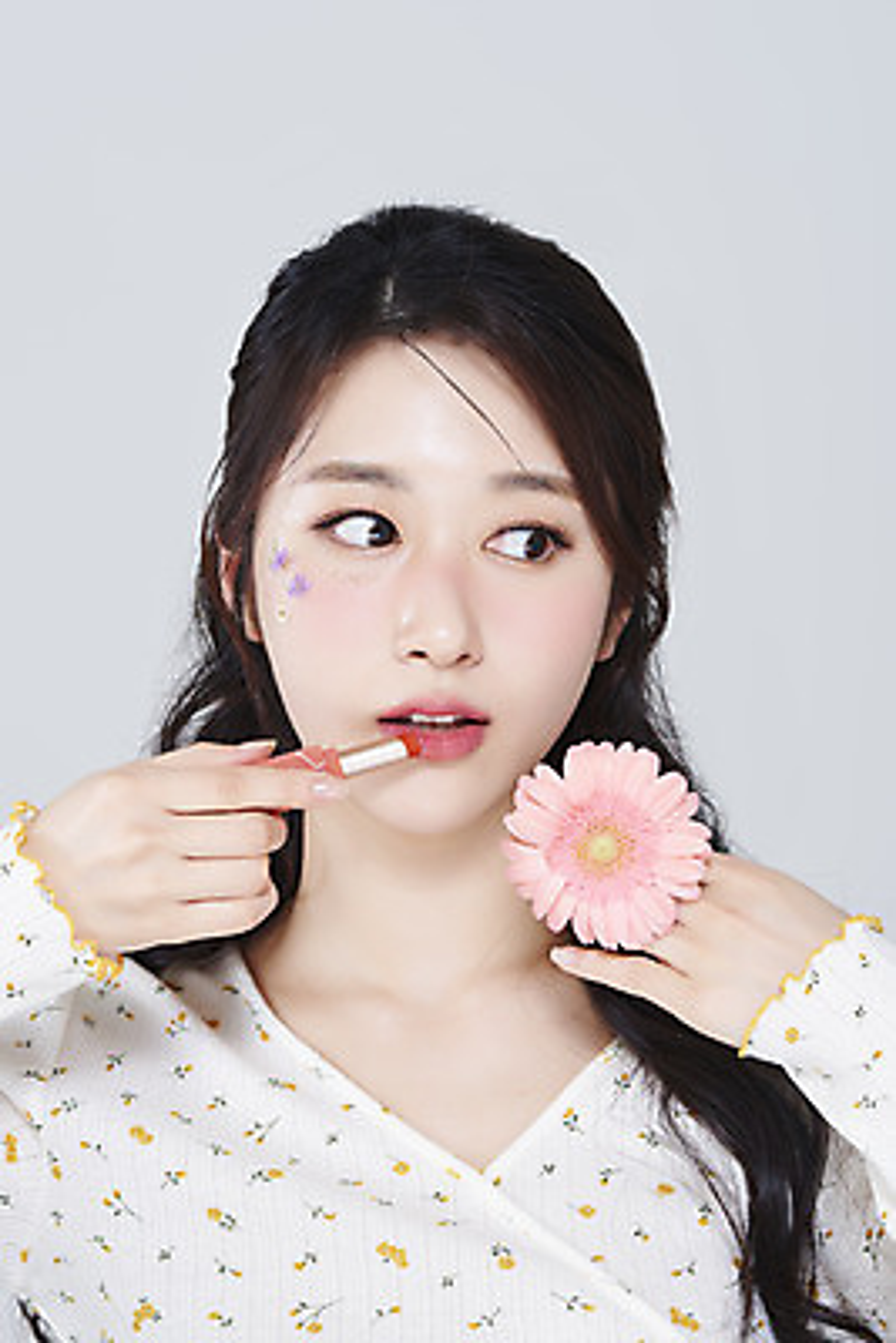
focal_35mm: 105
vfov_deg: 19.4
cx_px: 448
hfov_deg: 13.1
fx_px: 3916
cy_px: 672
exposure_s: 1/125
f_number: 11
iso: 64
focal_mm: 105
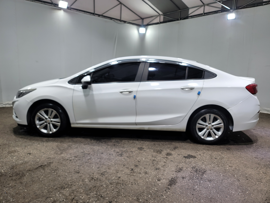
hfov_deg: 69.4
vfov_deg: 54.9
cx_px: 135
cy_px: 102
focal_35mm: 25
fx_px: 195
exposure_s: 1/120
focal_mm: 7
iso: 32
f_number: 1.8
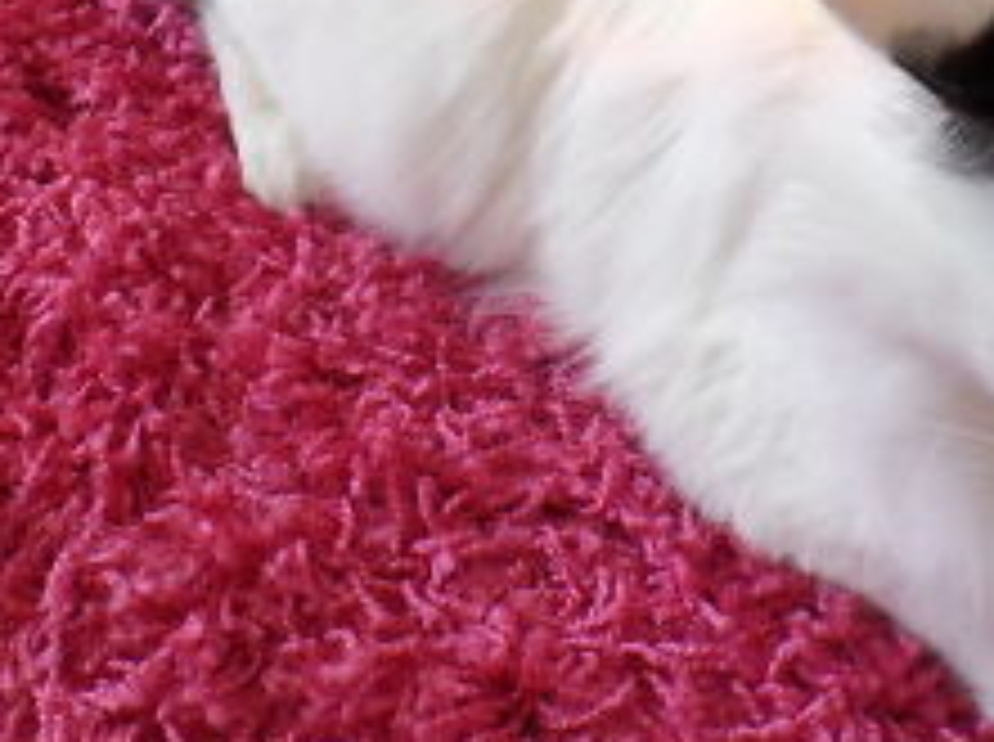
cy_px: 164
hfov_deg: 30.7
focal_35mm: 63
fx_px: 1806
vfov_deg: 22.9
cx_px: 425
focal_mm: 4.1
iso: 200
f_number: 2.8
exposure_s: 1/30
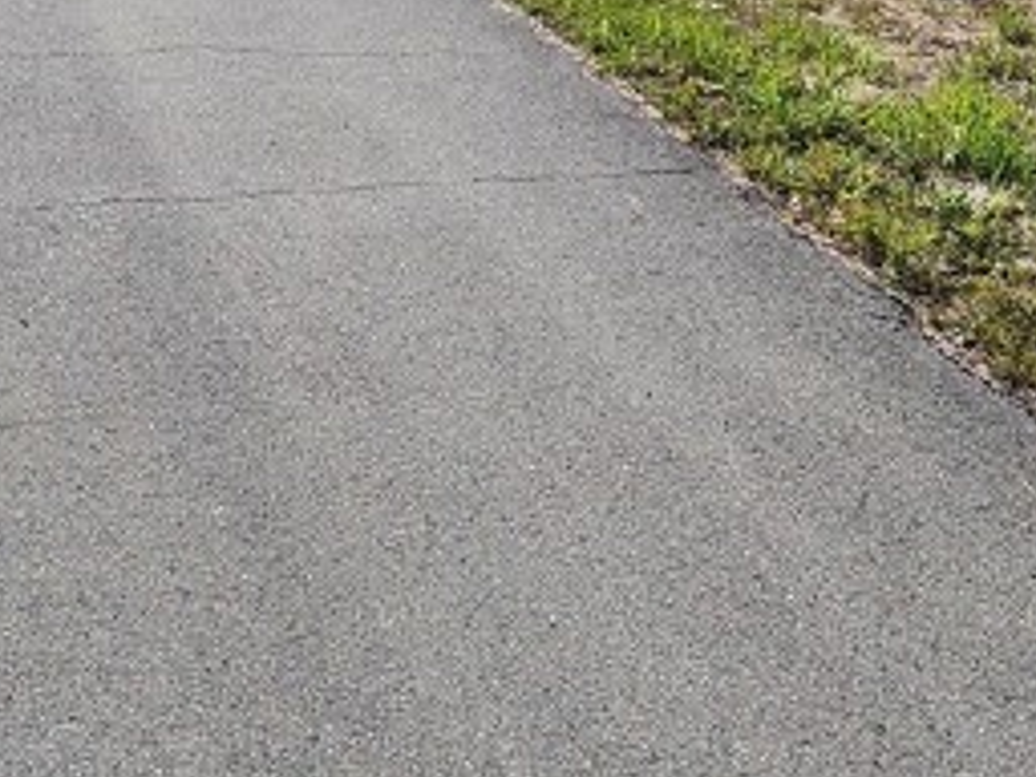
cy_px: -490
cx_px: 518
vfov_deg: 14.6
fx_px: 2753
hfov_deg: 21.3
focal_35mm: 92
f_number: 1.8
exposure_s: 1/1728
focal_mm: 6.4
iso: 12
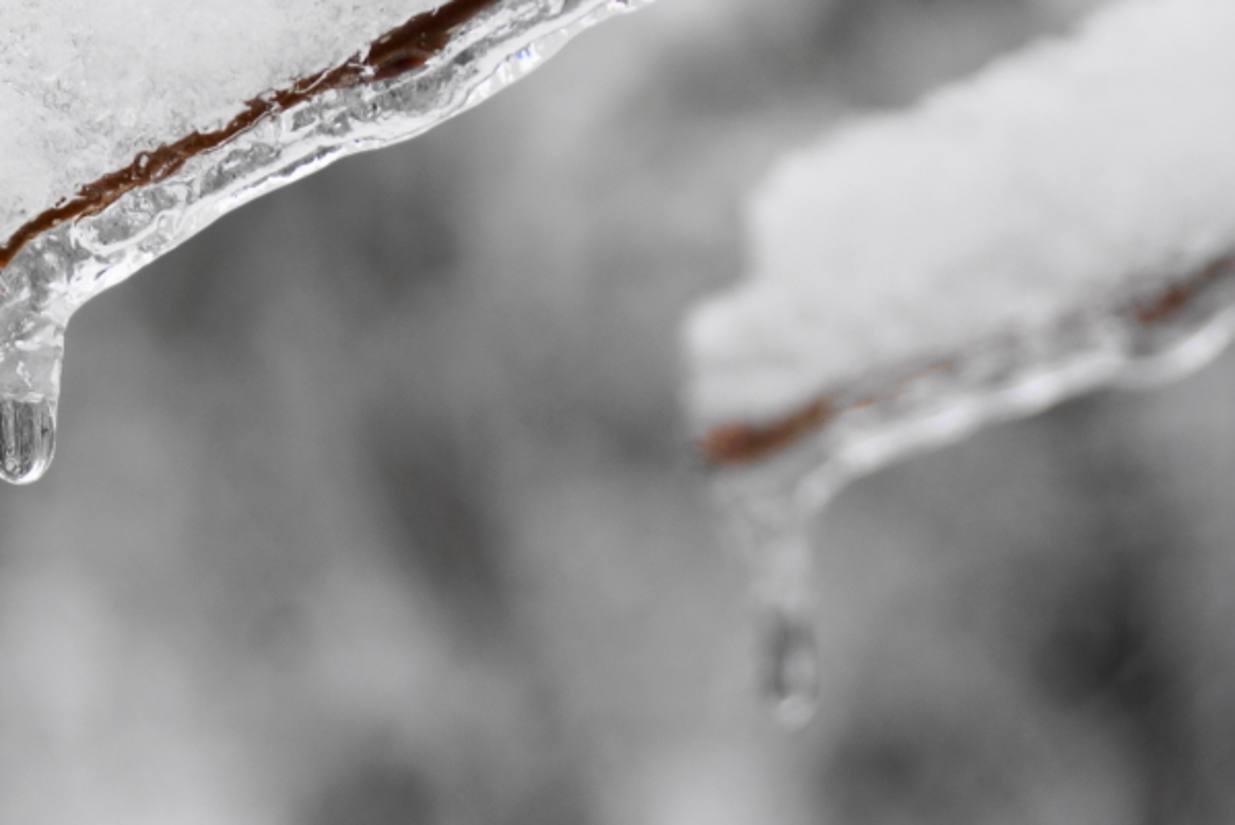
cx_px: 321
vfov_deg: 7.8
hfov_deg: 11.7
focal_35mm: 175
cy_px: 217
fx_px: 6006
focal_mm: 70
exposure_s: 1/160
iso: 100
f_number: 5.6
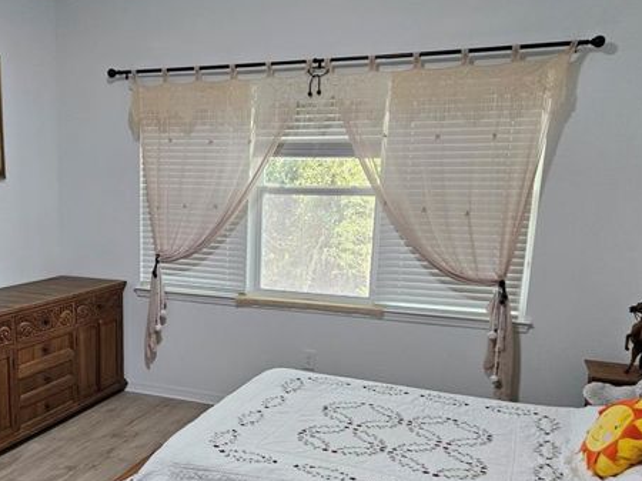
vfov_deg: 39.2
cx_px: 216
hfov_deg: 50.5
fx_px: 667
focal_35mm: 36
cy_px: 315
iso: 500
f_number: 1.8
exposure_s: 1/120
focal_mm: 5.4
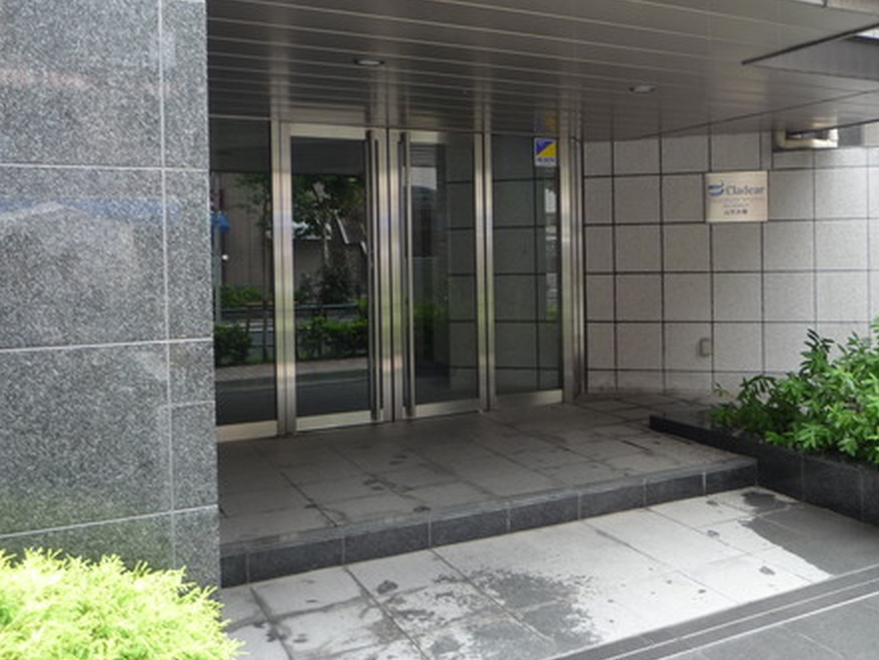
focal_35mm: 34
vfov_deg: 41.7
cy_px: 271
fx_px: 864
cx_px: 570
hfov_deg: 53.1
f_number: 2.8
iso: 100
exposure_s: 1/50
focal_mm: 4.4
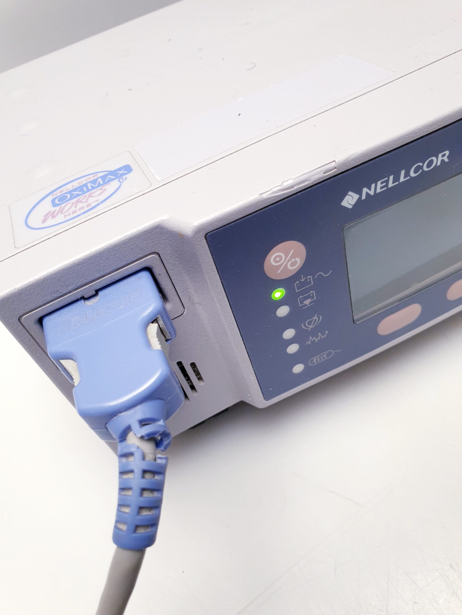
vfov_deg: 67.3
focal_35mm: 26
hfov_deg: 53.1
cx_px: 231
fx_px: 463
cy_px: 308
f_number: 2.4
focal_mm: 4.3
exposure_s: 1/50
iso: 100
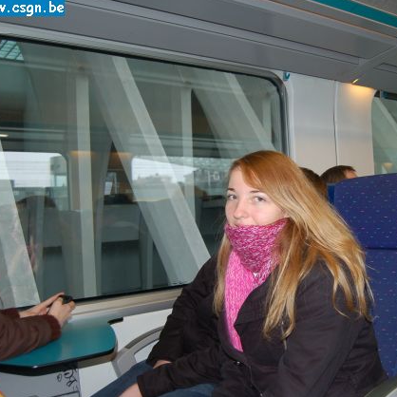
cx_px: 274
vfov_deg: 42.8
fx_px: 506
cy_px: 198
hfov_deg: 42.1
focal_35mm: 39
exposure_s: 1/60
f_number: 3.8
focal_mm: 20
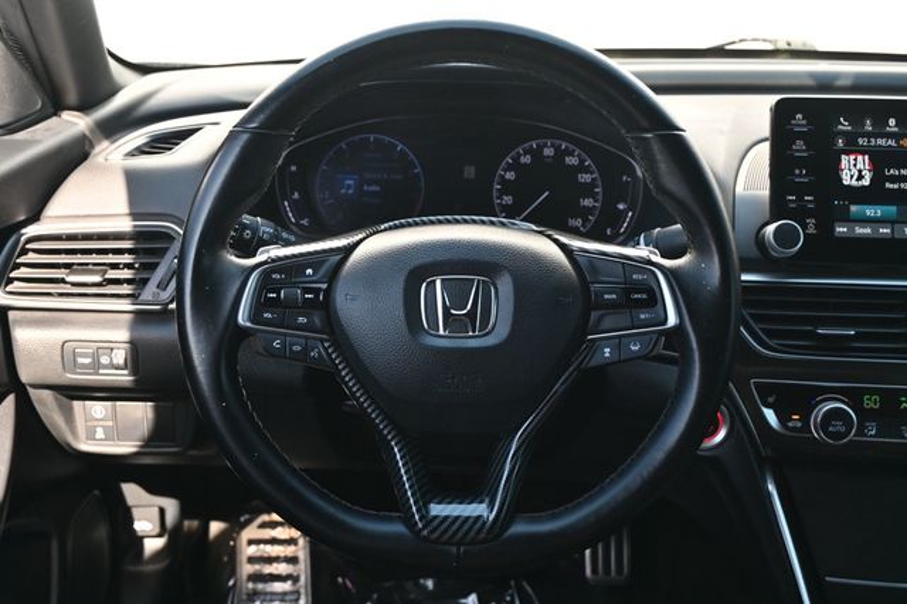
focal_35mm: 46
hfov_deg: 43.0
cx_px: 454
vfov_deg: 29.4
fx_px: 1152
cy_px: 302
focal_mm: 30.5
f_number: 4.8
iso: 400
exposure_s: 1/160
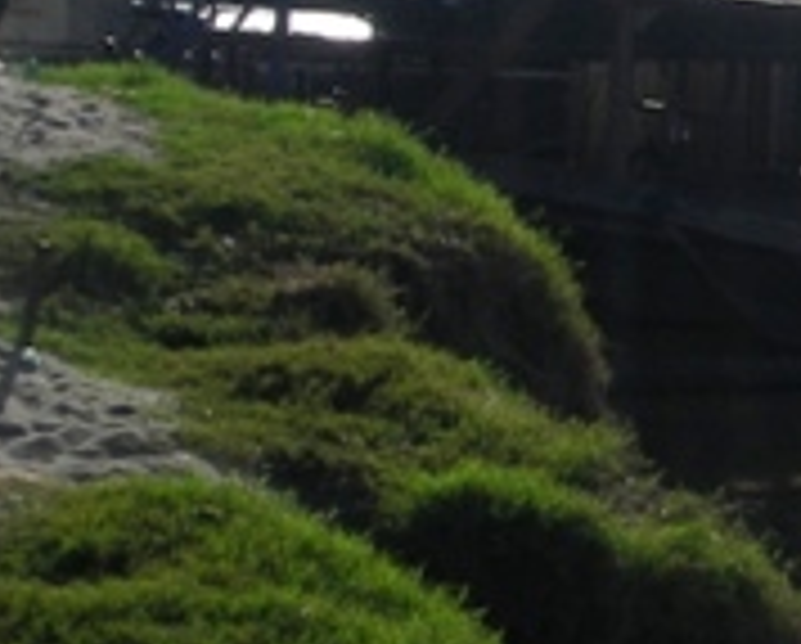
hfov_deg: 13.1
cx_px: 1408
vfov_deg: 11.6
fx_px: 3158
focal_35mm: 133
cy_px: 153
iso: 50
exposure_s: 1/346
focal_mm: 6.3
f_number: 6.4
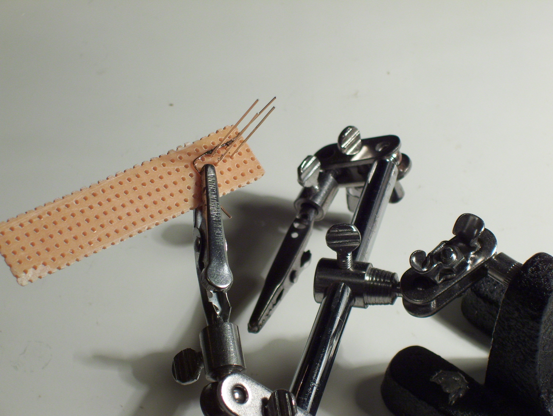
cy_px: 208
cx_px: 276
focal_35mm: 108
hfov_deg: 18.2
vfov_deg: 13.7
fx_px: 1728
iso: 160
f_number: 4.6
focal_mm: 18
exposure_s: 1/15
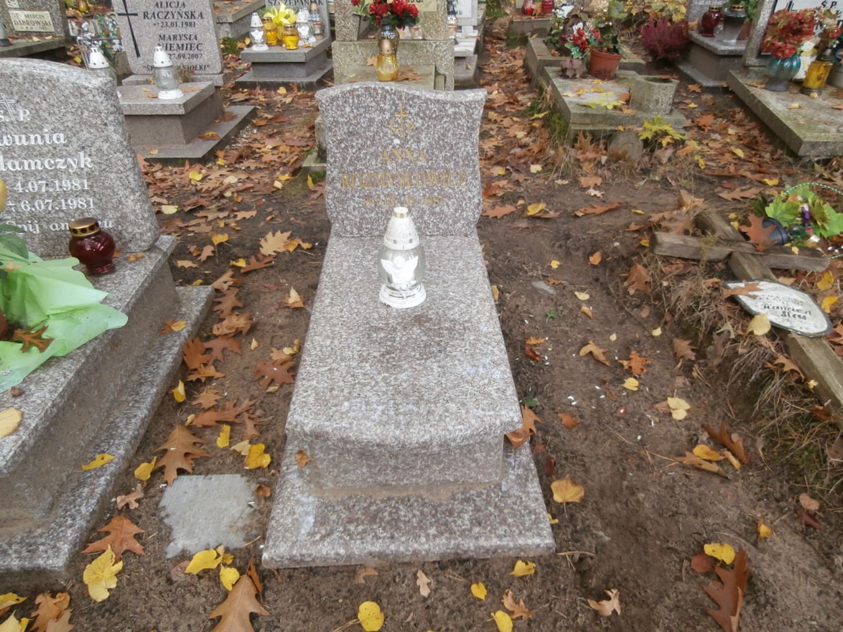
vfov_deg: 56.8
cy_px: 316
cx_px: 422
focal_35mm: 24
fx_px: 584
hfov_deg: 71.6
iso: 100
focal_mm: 4.2
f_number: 3
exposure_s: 1/50
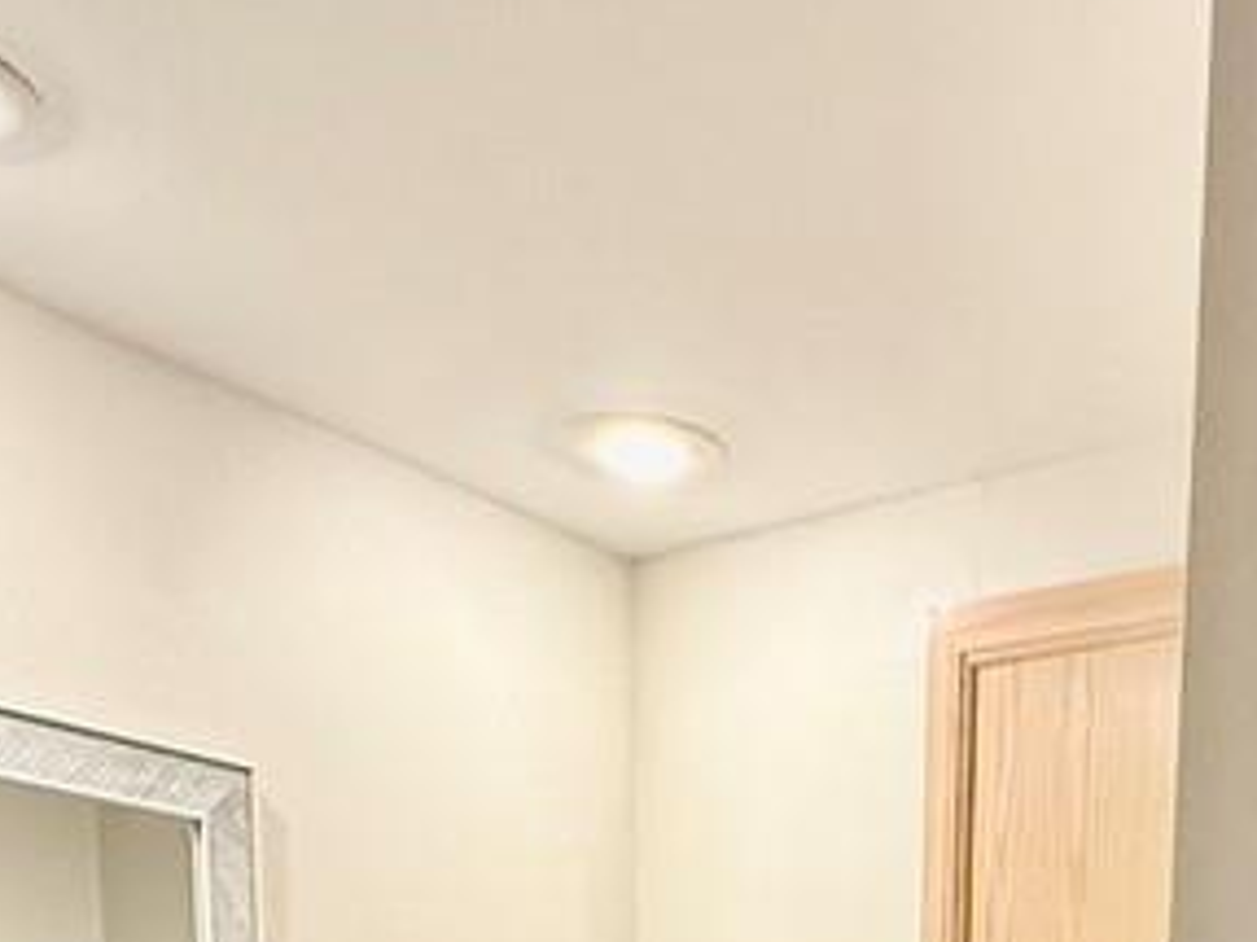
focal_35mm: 50
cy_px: 1569
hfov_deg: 37.3
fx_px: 1815
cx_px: 946
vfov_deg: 21.8
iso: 250
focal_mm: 2.22
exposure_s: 1/120
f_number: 2.2
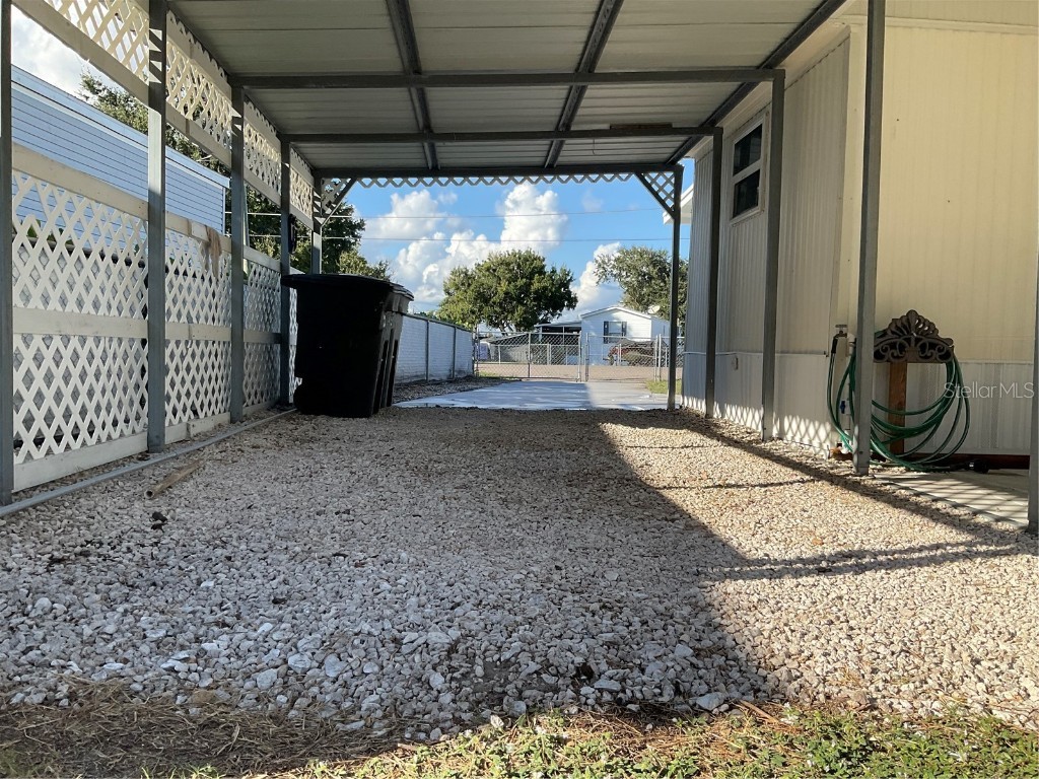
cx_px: 520
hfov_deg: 61.7
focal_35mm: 29
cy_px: 390
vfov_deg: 48.2
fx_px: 870
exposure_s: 1/929
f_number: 1.8
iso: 16
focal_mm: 3
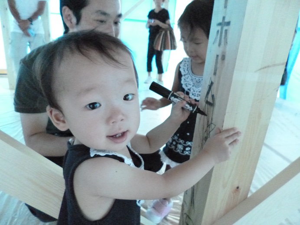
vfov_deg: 56.8
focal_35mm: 24
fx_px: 208
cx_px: 150
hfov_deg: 71.6
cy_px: 112
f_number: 2.5
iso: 1600
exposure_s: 1/80
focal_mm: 4.3
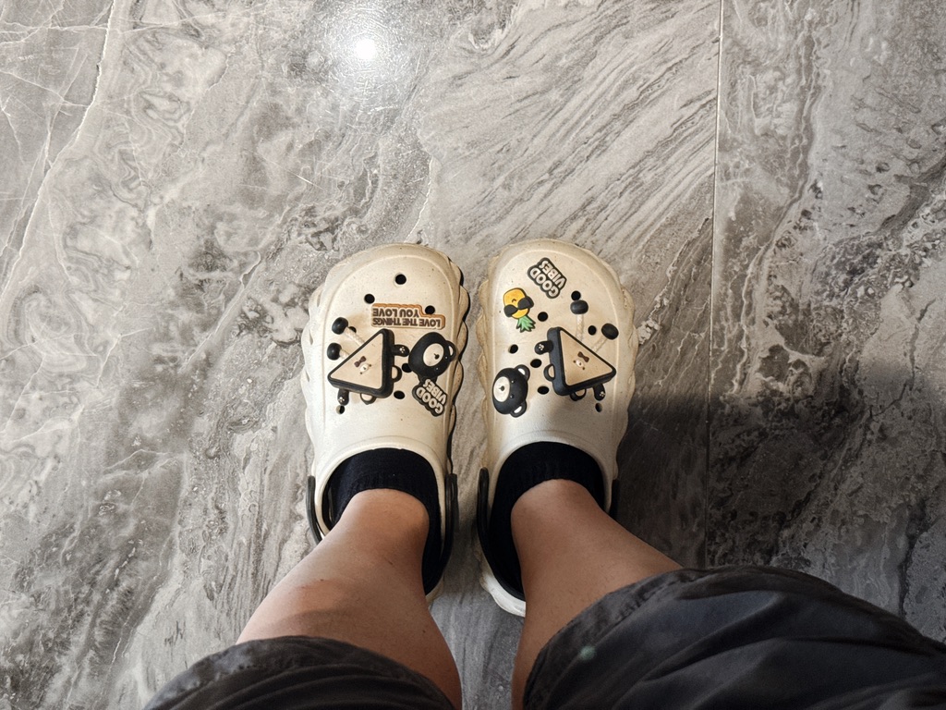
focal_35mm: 48
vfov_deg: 30.3
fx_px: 1312
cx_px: 473
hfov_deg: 39.7
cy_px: 355
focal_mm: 6.76
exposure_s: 1/60
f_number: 1.78
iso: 200
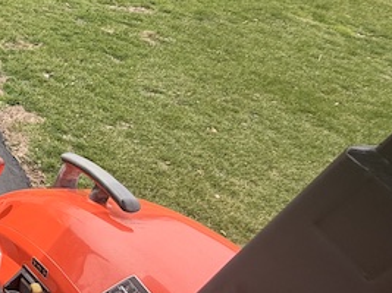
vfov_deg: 34.3
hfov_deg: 29.0
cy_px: 146
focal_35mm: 42
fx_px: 475
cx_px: -189
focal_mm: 2.22
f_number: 2.2
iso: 40
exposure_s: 1/506
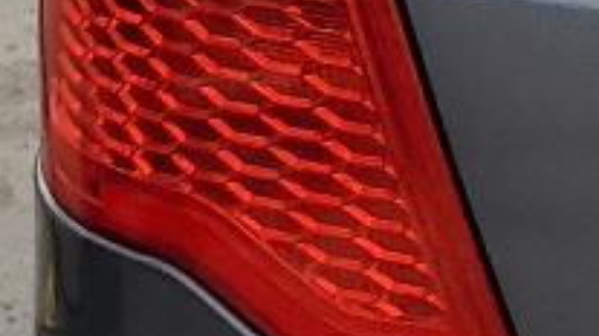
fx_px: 3475
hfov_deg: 8.4
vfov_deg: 5.5
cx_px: 1736
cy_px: 55
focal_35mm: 219
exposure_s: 1/1250
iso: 50
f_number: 1.5
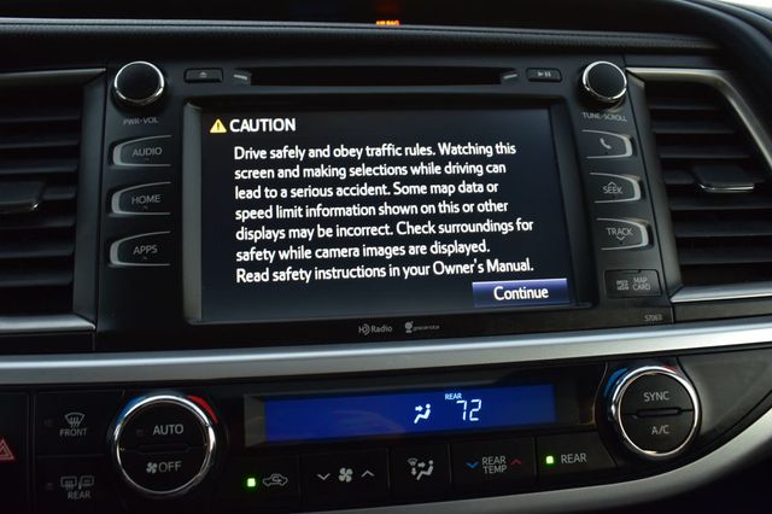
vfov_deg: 36.8
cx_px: 386
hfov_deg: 53.2
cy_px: 257
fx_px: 772
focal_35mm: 36
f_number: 6.3
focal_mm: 24
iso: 400
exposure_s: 1/15
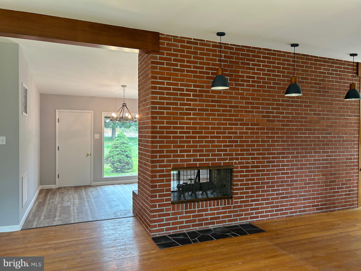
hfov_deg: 67.3
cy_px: 136
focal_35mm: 26
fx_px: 271
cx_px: 180
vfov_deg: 53.1
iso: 100
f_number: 1.5
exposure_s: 1/60
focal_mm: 5.7
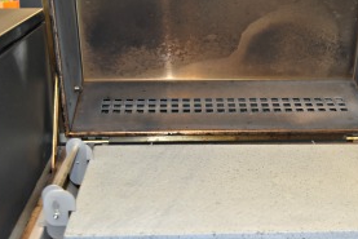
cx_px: 239
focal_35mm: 63
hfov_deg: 31.8
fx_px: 624
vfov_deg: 21.6
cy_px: 165
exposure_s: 1/80
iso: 800
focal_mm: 29
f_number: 4.5
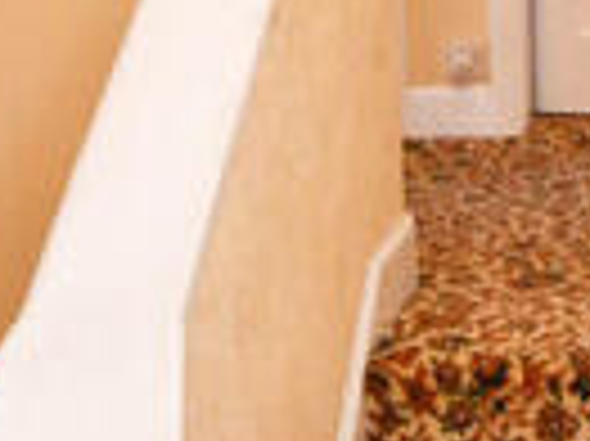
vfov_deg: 18.9
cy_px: -133
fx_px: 1226
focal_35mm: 72
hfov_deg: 24.7
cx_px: 687
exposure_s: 1/60
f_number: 4
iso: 2800
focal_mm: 10
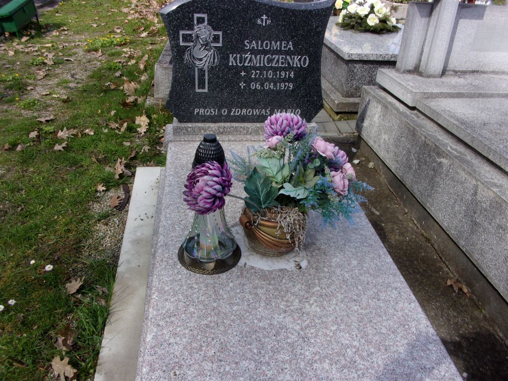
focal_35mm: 28
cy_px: 190
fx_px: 411
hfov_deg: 63.4
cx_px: 254
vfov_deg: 49.7
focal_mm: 5.1
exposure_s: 1/56
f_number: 10.8
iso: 80
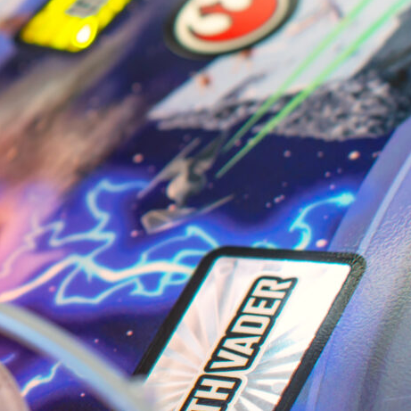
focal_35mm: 189
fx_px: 2539
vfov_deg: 9.2
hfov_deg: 8.9
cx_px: -293
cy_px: -66
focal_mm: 50
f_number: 5
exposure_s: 1/100
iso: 320
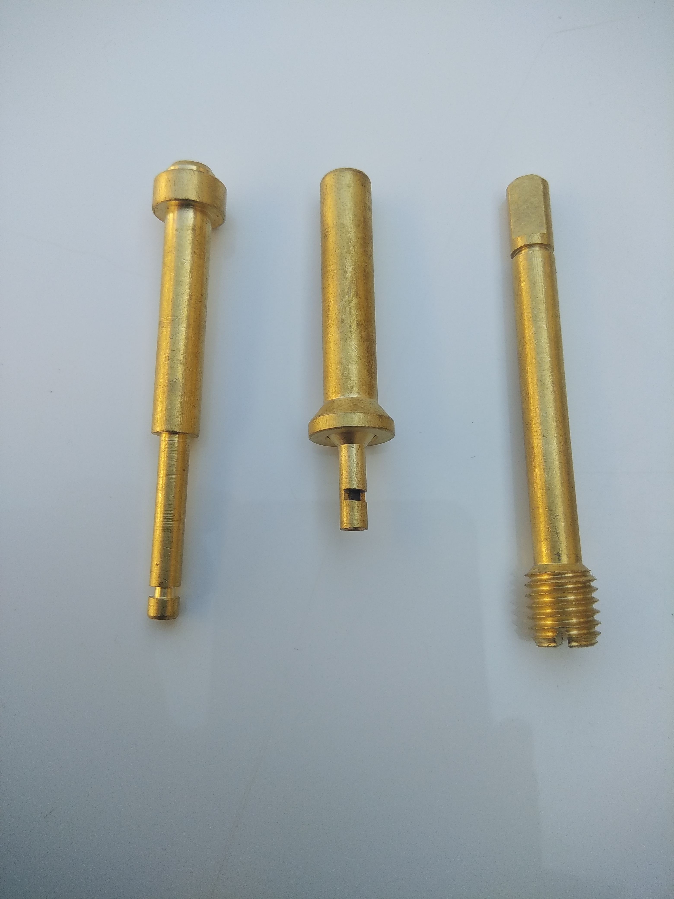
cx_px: 337
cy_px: 450
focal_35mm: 21
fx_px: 545
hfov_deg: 63.4
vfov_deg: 79.0
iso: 100
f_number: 2
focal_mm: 3.57
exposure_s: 1/466
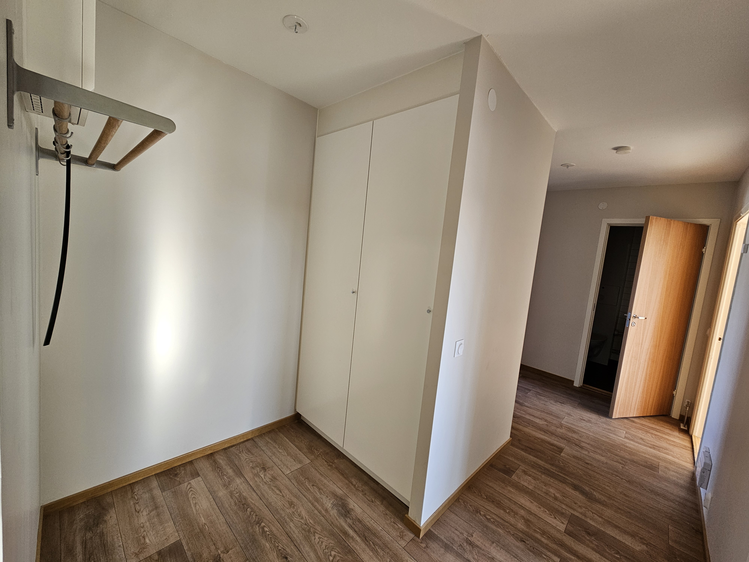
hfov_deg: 106.2
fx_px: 281
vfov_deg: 89.9
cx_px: 374
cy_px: 281
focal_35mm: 13
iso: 80
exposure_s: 1/50
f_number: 2.2
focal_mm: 2.2
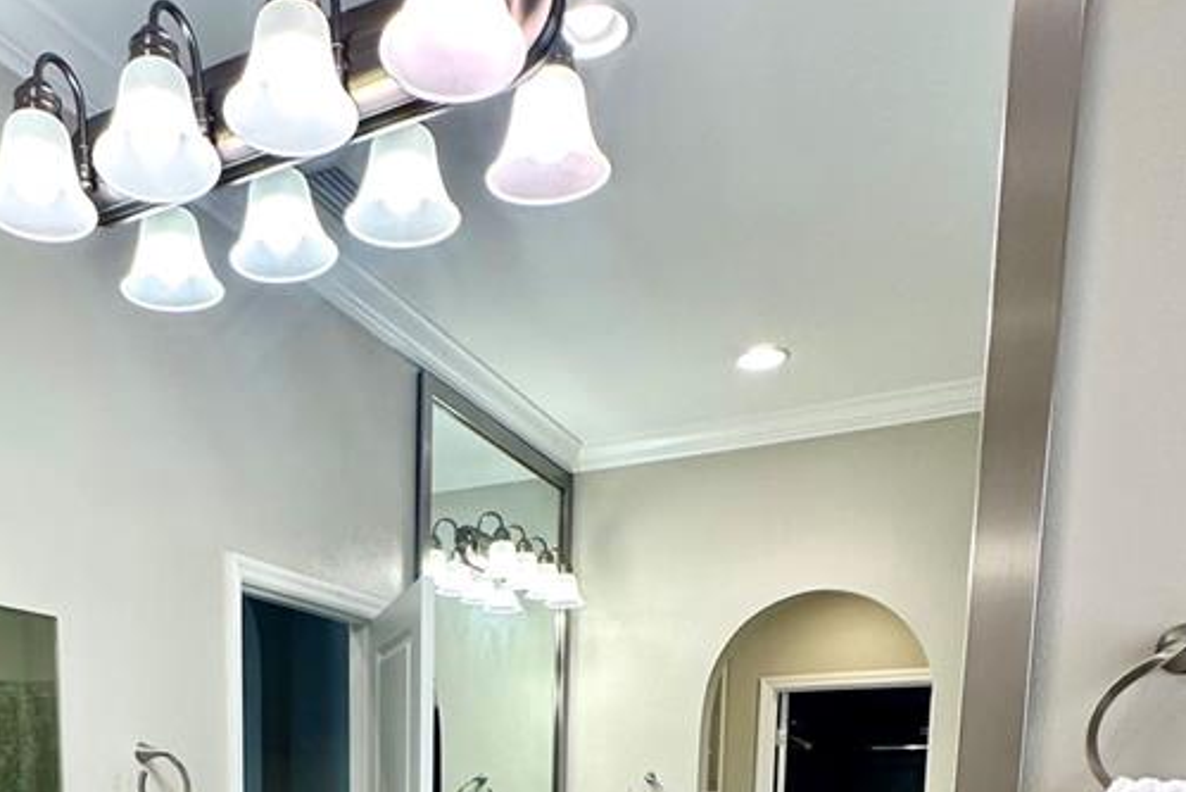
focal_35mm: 35
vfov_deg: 31.0
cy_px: 982
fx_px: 1153
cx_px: 364
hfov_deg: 53.0
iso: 160
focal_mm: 2.22
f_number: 2.2
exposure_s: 1/120
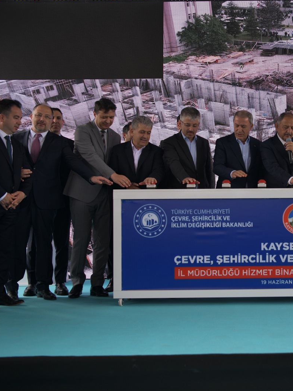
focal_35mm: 47
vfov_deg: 40.4
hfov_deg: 29.7
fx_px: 531
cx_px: 258
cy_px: 197
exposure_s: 1/320
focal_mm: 32
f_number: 3.2
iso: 100
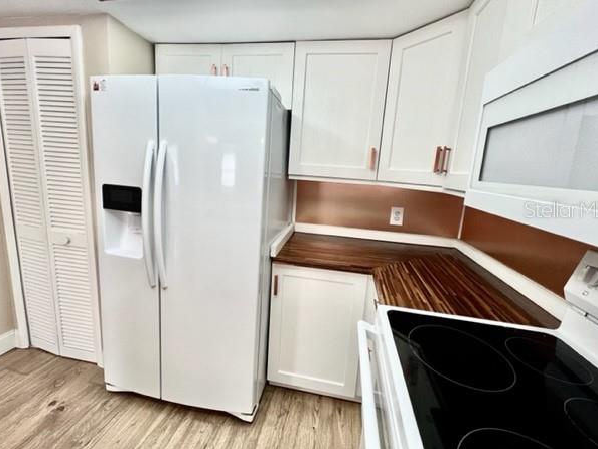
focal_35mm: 14
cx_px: 297
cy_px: 209
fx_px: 242
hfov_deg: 102.0
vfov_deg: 85.6
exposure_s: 1/120
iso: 125
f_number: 1.8
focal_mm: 1.57
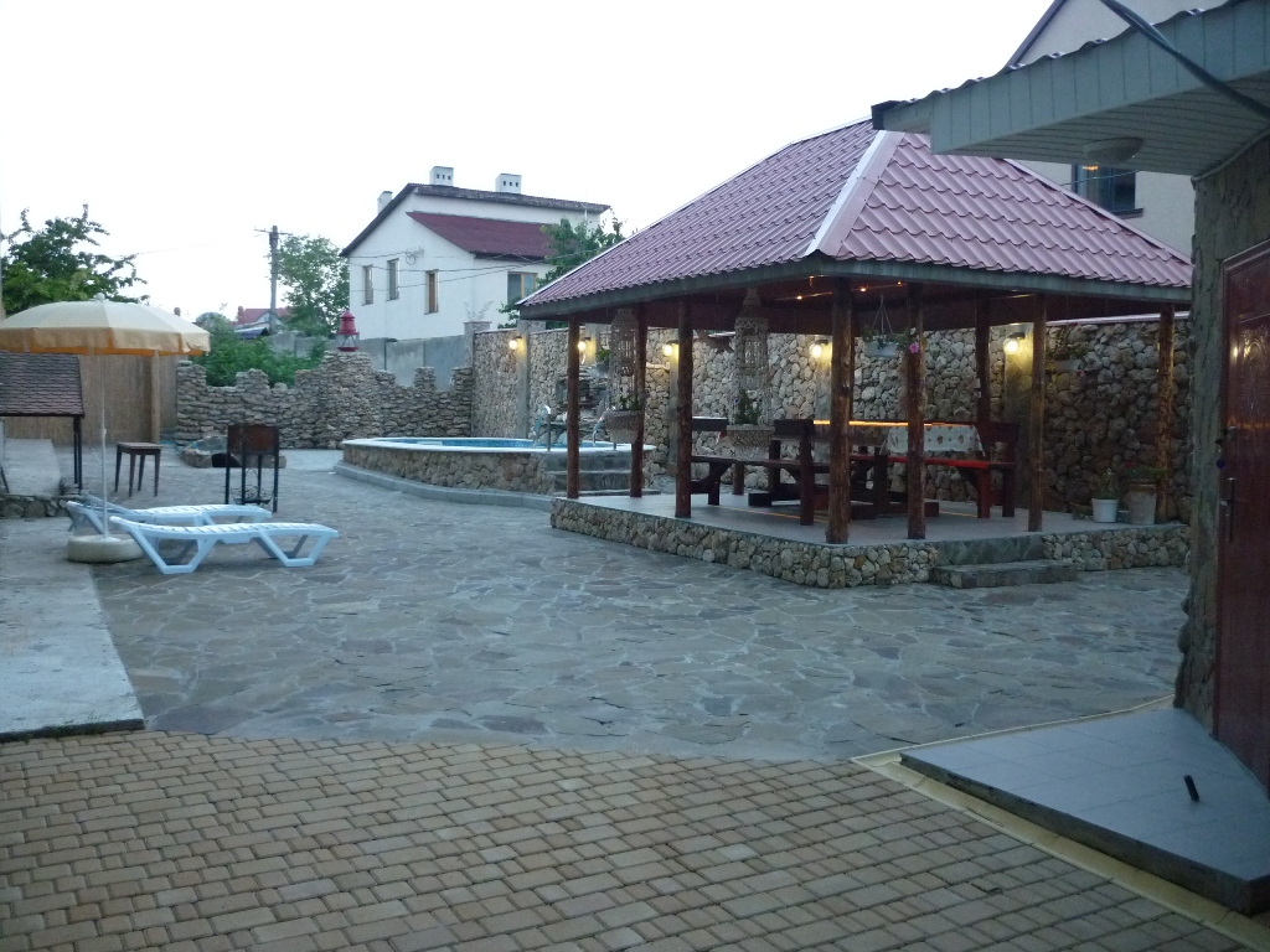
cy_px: 476
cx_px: 635
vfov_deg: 42.9
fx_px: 1211
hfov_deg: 55.4
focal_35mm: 33
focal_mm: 5.5
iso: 400
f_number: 2.8
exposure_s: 1/25
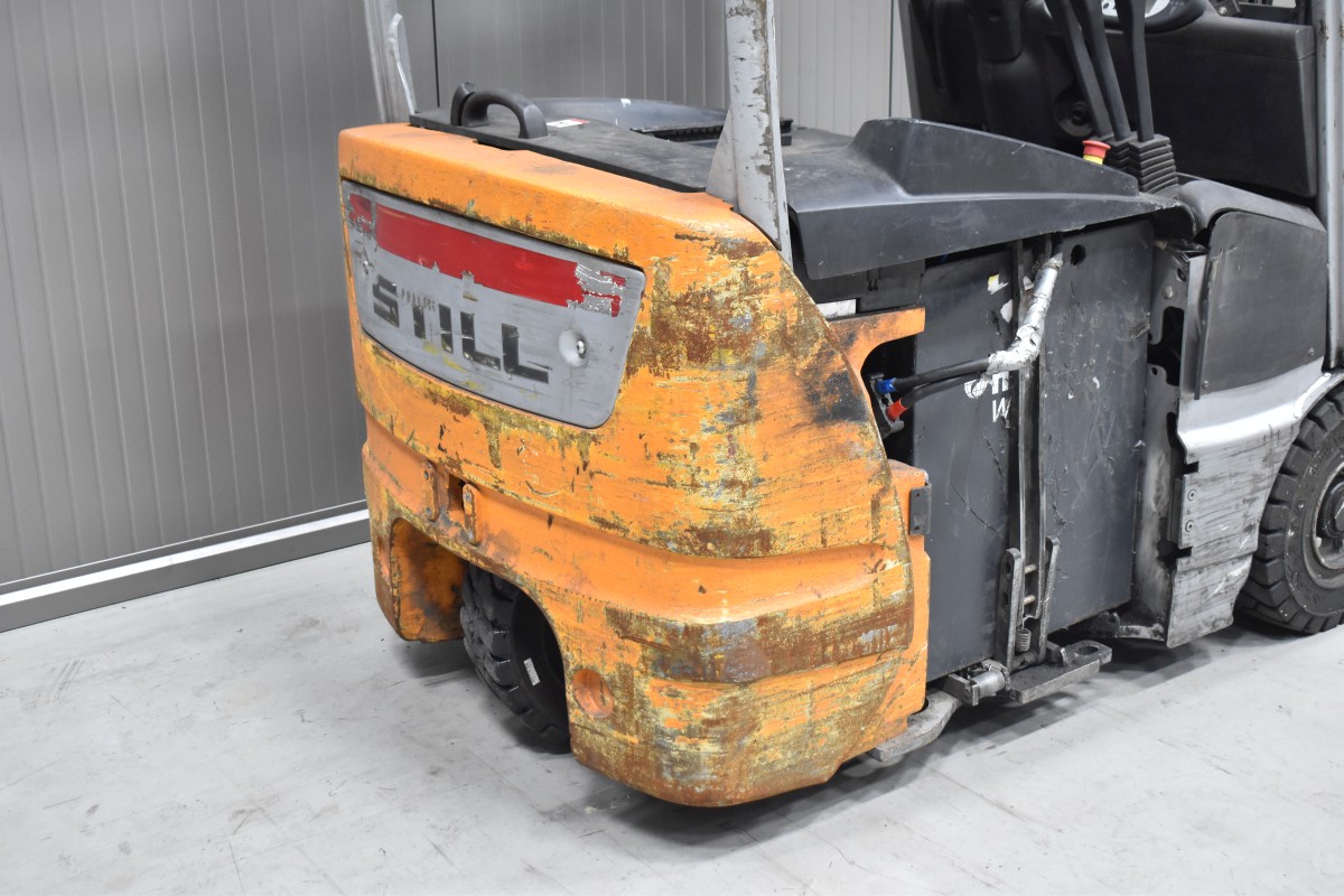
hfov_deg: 41.1
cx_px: 672
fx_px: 1792
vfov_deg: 28.1
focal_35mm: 48
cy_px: 448
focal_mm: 32
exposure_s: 1/30
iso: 1600
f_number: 4.5
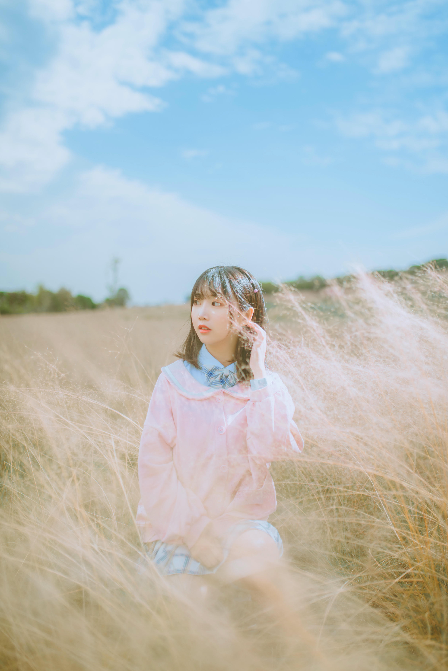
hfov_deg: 37.9
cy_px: 336
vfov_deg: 54.4
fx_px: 653
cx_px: 224
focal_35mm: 35
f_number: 1.4
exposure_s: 1/3200
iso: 64
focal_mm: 35
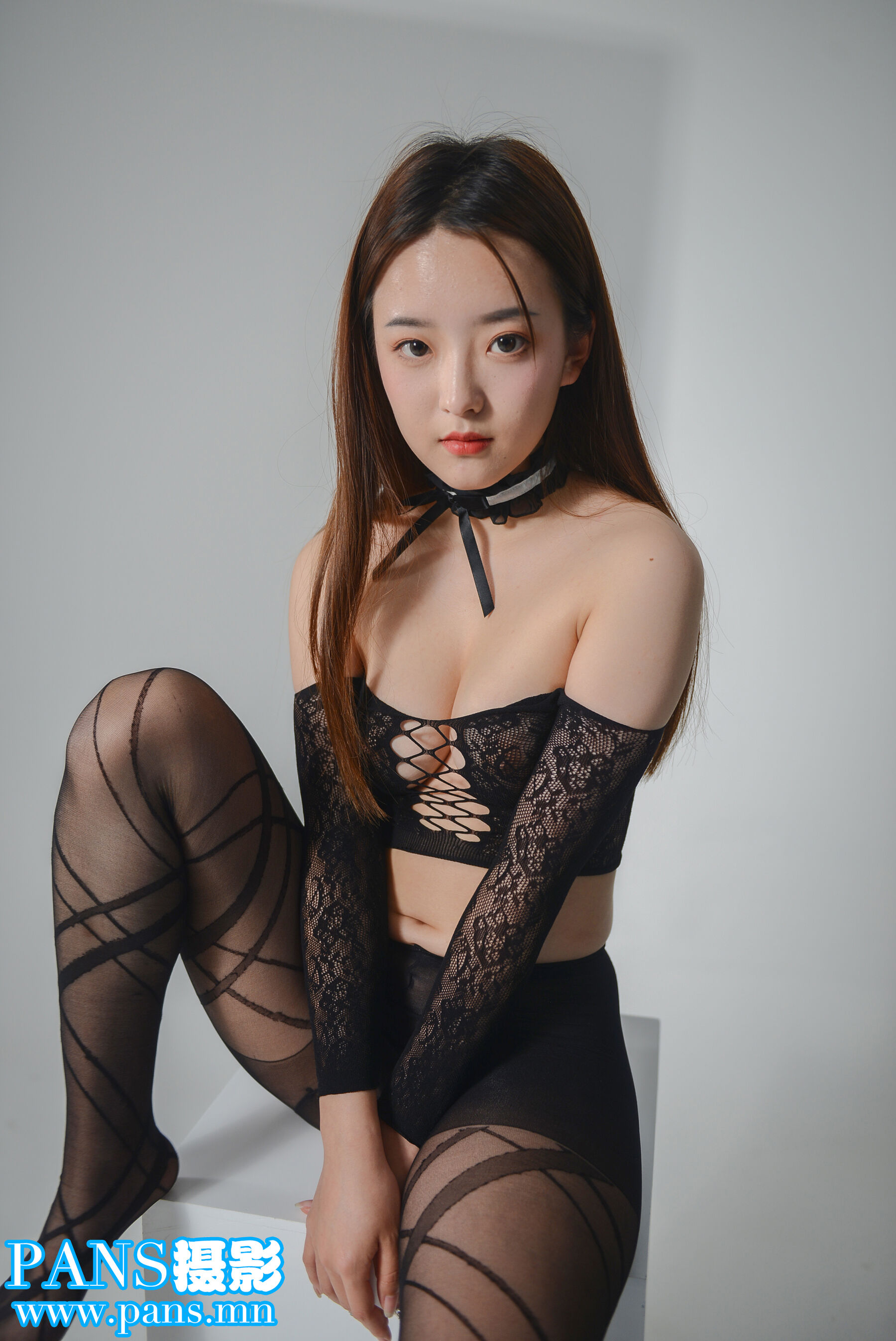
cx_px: 448
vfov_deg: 63.6
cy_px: 670
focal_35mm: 29
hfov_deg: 45.0
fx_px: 1081
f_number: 2.8
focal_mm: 29
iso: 200
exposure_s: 1/100
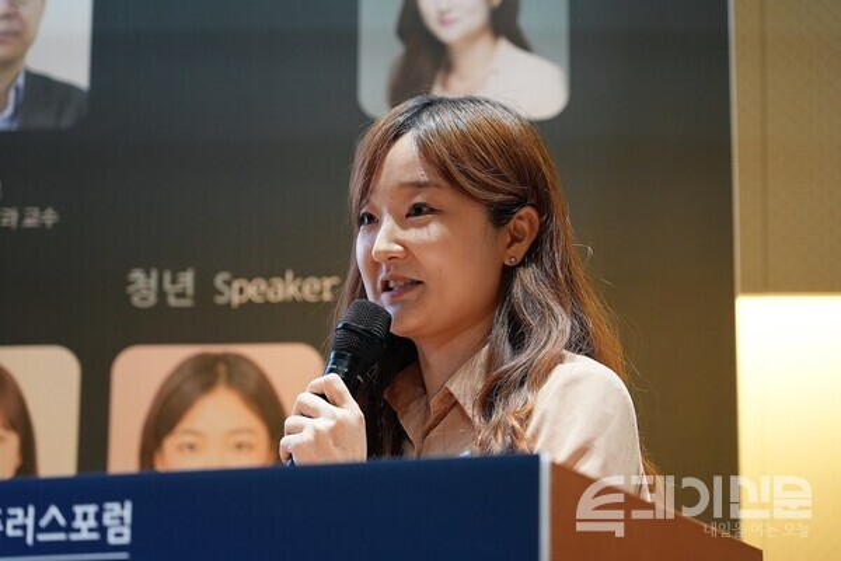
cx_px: 420
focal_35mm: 105
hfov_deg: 19.5
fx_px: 2453
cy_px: 280
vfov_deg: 13.0
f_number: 4
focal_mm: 105
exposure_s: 1/250
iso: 3200
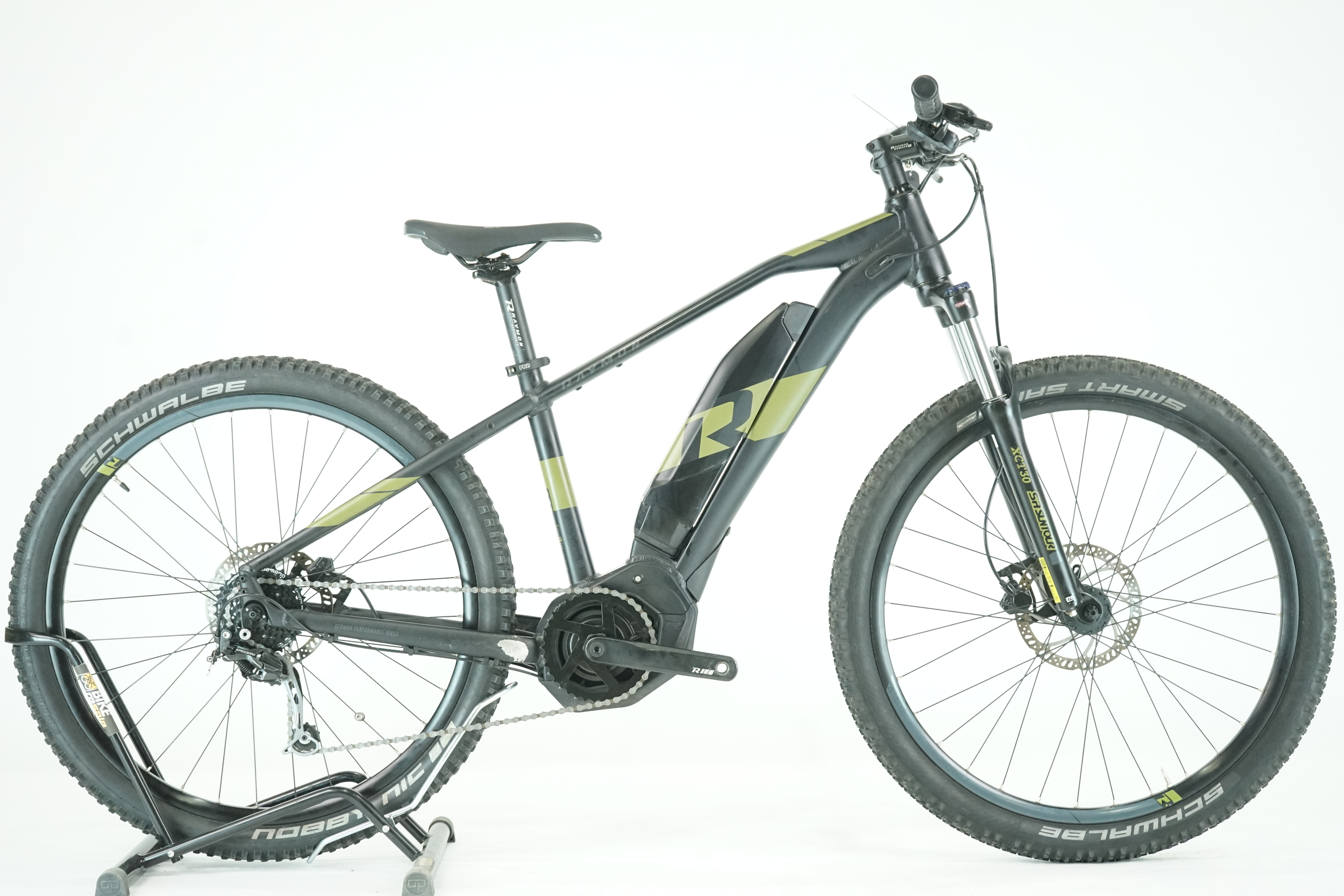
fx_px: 2277
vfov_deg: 22.3
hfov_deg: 32.9
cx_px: 672
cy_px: 448
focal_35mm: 61
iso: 3200
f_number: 5.6
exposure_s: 1/200
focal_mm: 61
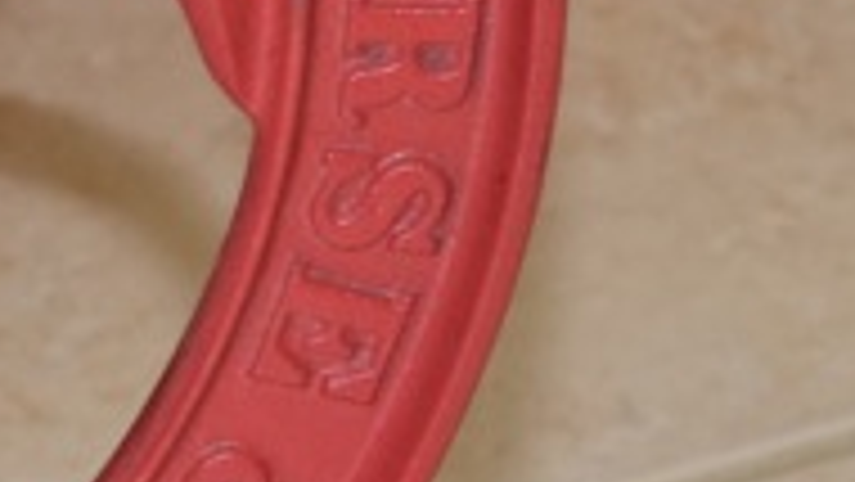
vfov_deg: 2.7
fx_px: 10290
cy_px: -74
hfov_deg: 4.7
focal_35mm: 454
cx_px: -891
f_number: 5.6
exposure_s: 1/100
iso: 800
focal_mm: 55
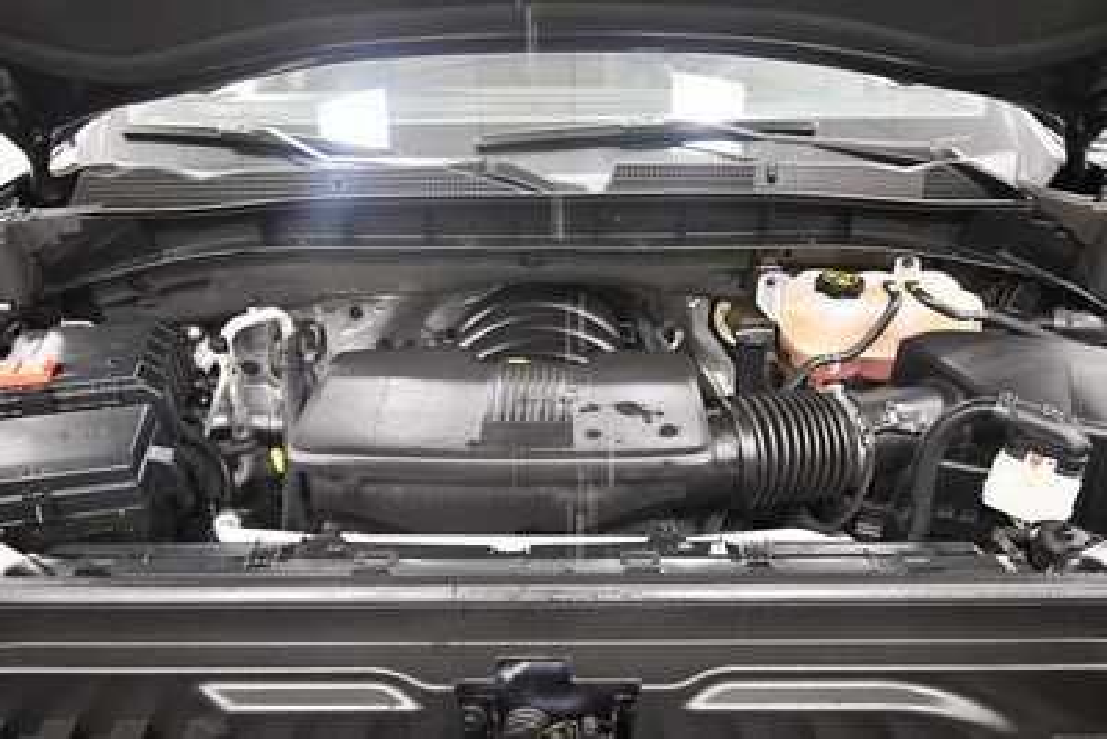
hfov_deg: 67.4
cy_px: 370
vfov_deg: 48.0
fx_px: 831
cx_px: 554
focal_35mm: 27
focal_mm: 18
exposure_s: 1/60
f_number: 5.6
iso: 3200
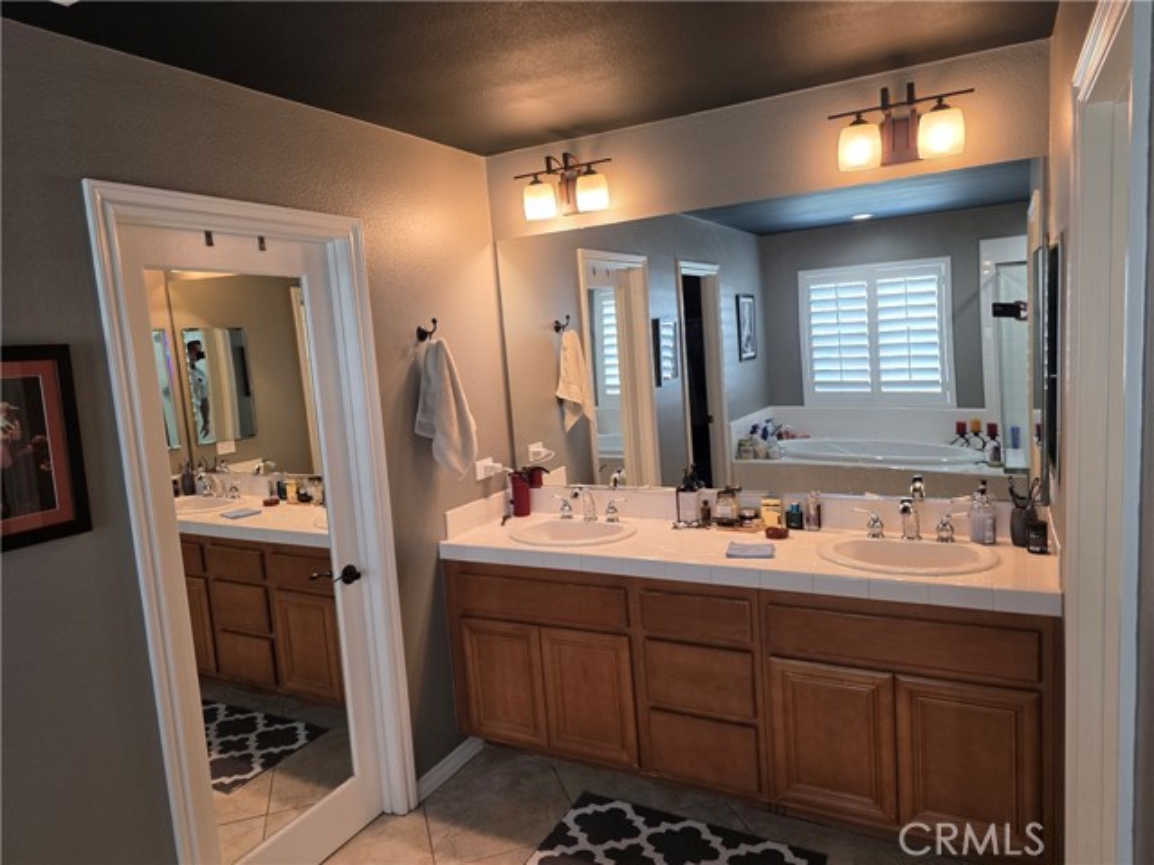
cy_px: 432
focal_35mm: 23
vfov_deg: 58.9
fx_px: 767
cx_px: 577
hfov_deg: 73.9
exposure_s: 1/120
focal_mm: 6.3
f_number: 1.7
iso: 250
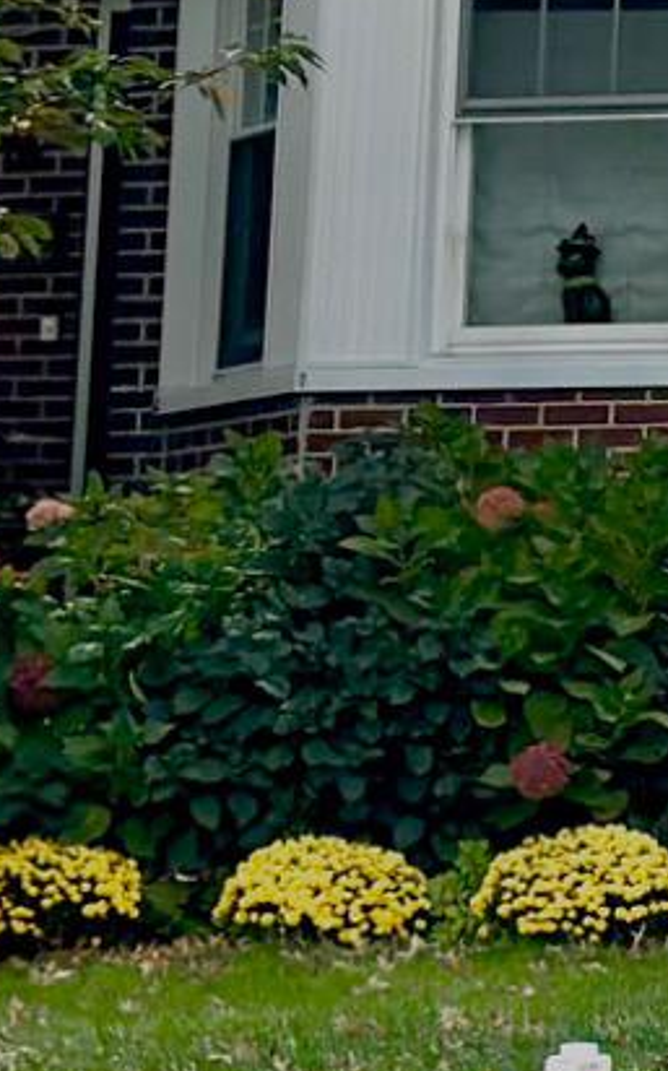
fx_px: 7380
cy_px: -429
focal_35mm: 253
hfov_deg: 4.9
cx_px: 2124
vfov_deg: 8.2
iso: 80
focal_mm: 6.86
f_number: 1.78
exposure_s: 1/2976
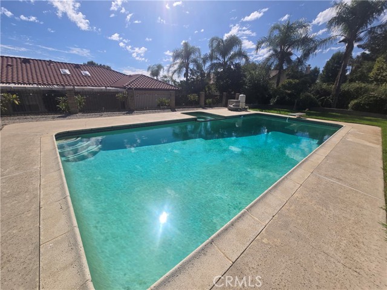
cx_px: 194
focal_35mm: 13
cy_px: 145
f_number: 2.2
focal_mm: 2.2
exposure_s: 1/4268
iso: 50
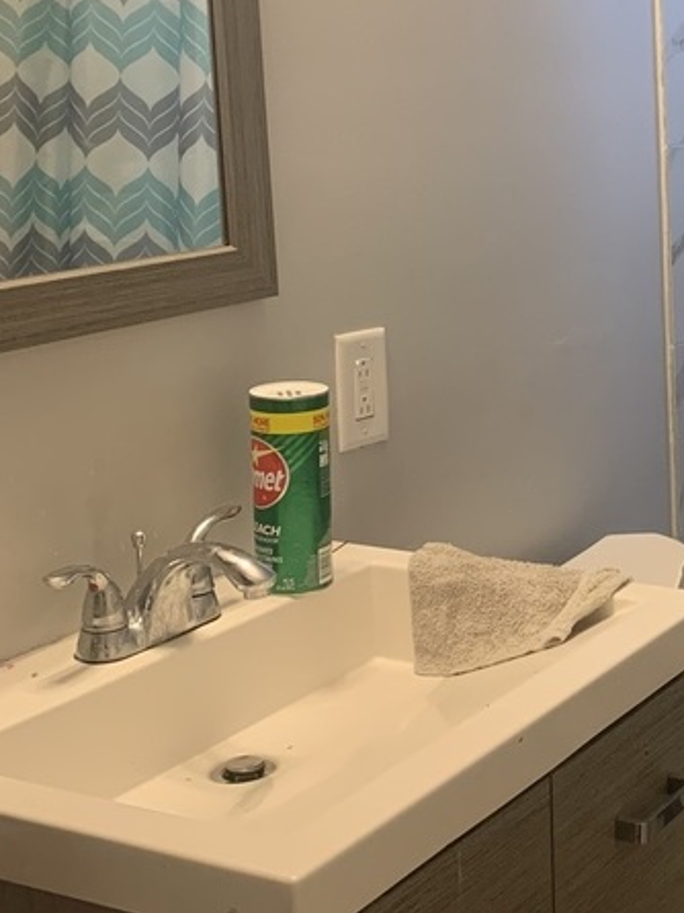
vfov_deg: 30.5
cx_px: 813
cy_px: 303
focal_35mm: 63
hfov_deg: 21.6
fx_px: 1661
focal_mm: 4.25
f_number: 1.8
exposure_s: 1/60
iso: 250
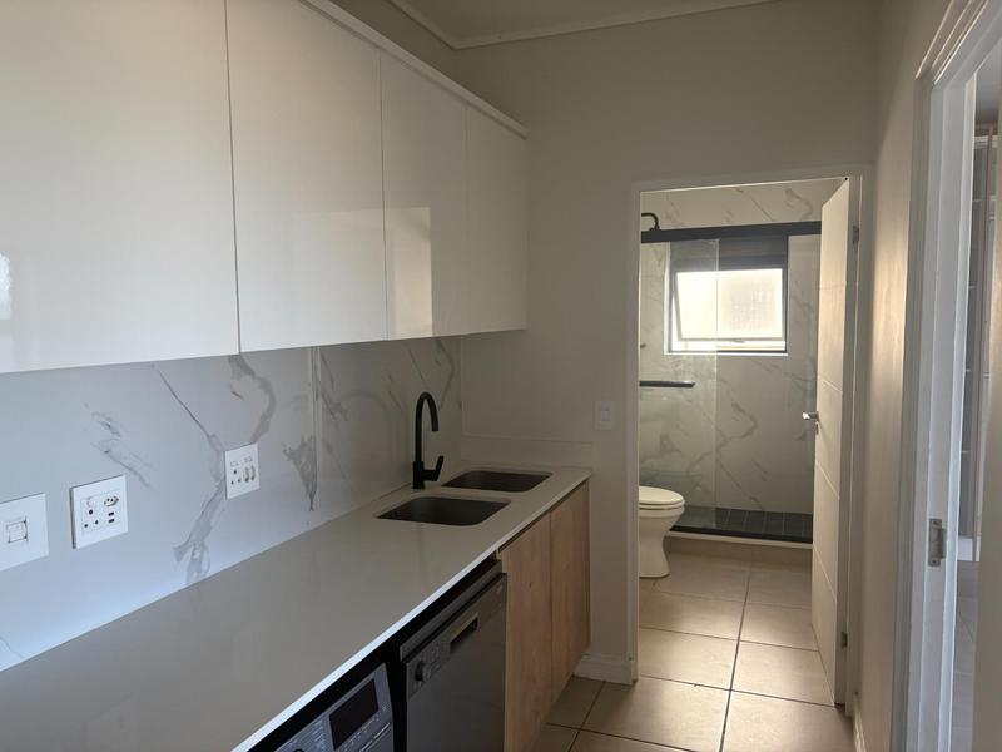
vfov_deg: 53.1
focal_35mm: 26
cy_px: 376
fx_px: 753
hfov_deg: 67.3
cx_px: 501
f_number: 1.6
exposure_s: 1/243
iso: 100
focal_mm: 5.96
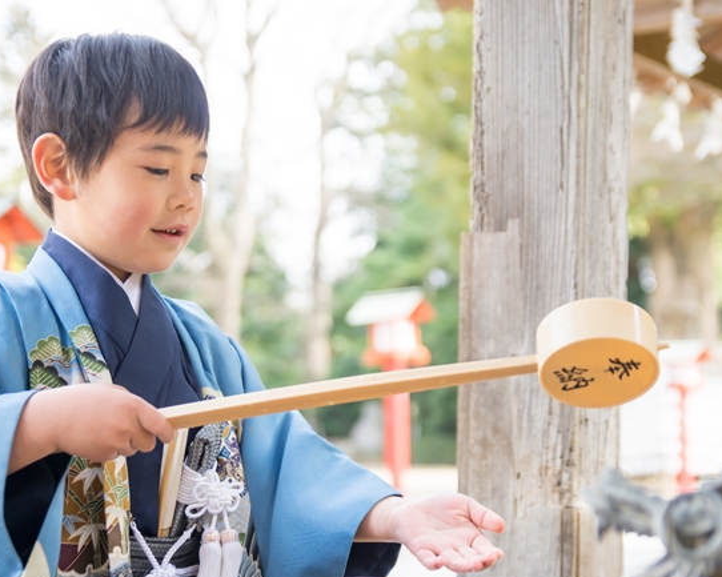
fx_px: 1751
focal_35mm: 82
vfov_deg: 18.7
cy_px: 317
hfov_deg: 23.3
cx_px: 328
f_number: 2.8
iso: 200
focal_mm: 43
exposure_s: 1/250
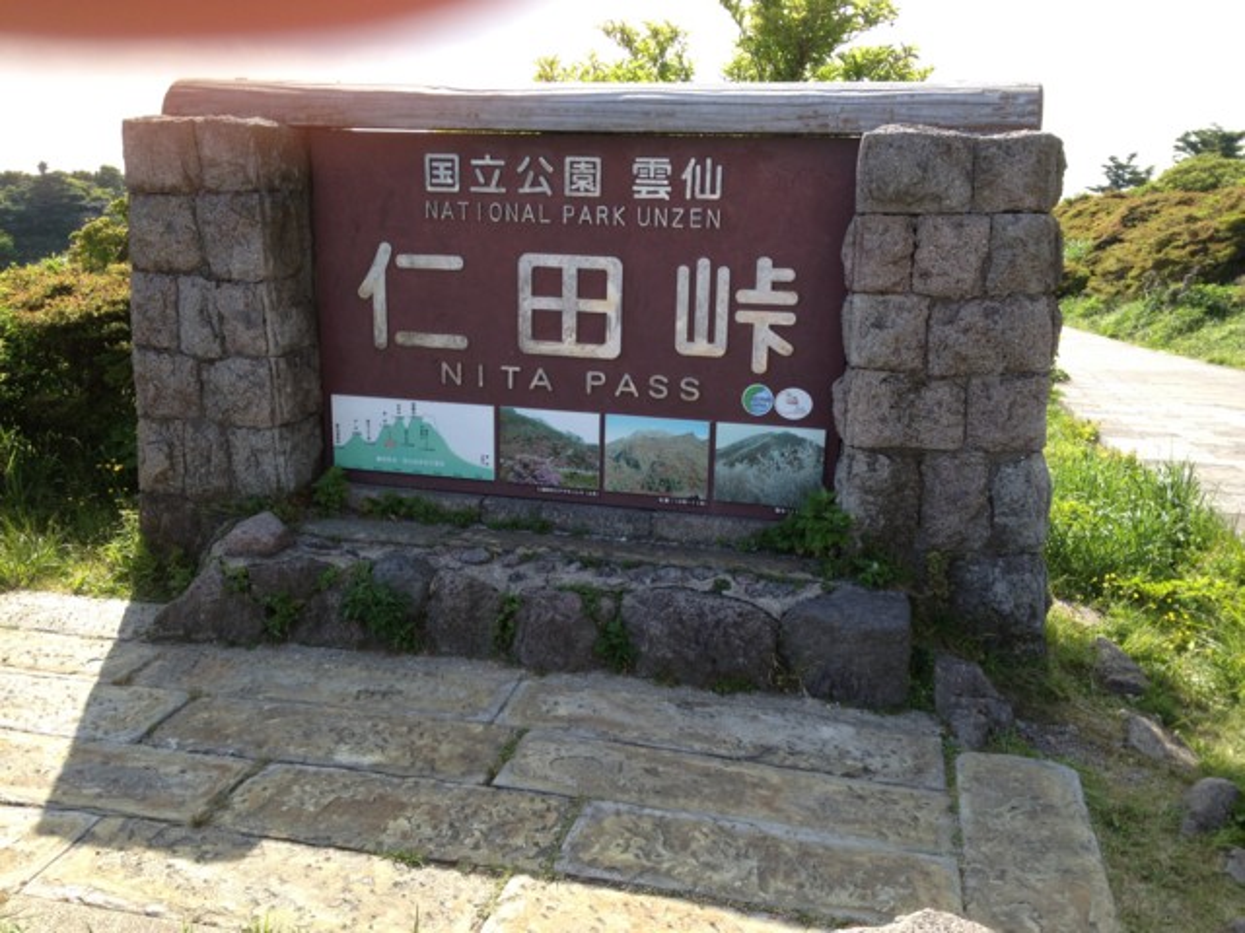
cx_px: 622
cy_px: 466
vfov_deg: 40.7
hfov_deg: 52.6
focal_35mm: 35
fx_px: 1259
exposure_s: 1/493
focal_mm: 4.28
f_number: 2.4
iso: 64
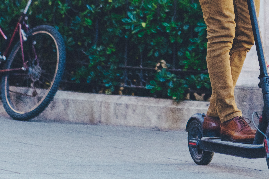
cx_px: 166
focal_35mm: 251
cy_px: -72
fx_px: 1876
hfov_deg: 8.2
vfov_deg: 5.4
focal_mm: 85
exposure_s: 1/4000
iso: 400
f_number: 1.8
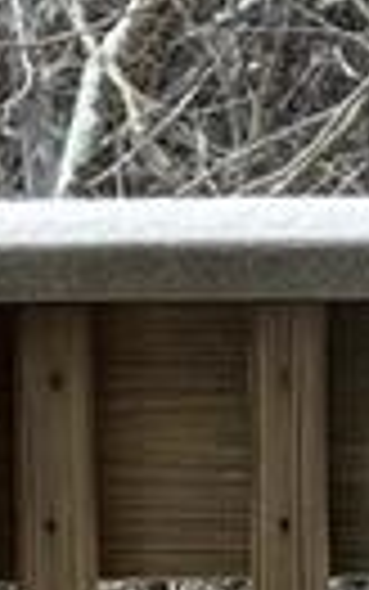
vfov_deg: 5.3
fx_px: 6381
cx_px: 972
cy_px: -257
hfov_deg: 3.3
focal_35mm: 397
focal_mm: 6.76
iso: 80
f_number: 1.78
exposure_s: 1/425
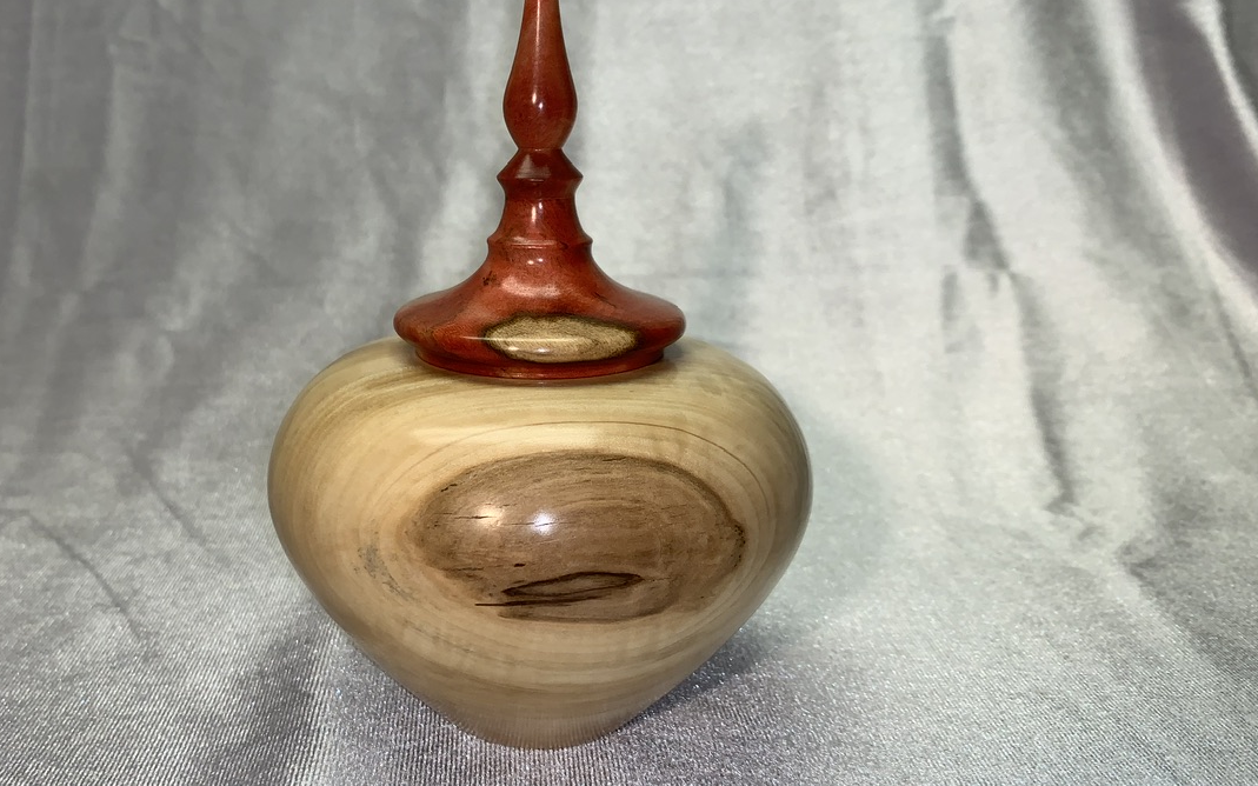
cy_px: 351
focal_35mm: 33
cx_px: 533
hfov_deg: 57.9
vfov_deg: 38.3
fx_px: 1131
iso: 25
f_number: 1.8
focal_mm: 4.25
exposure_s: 1/616
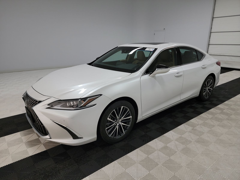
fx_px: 166
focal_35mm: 24
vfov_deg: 56.8
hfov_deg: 71.6
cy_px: 90
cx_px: 120
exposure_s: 1/154
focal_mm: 6.7
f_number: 1.8
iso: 50
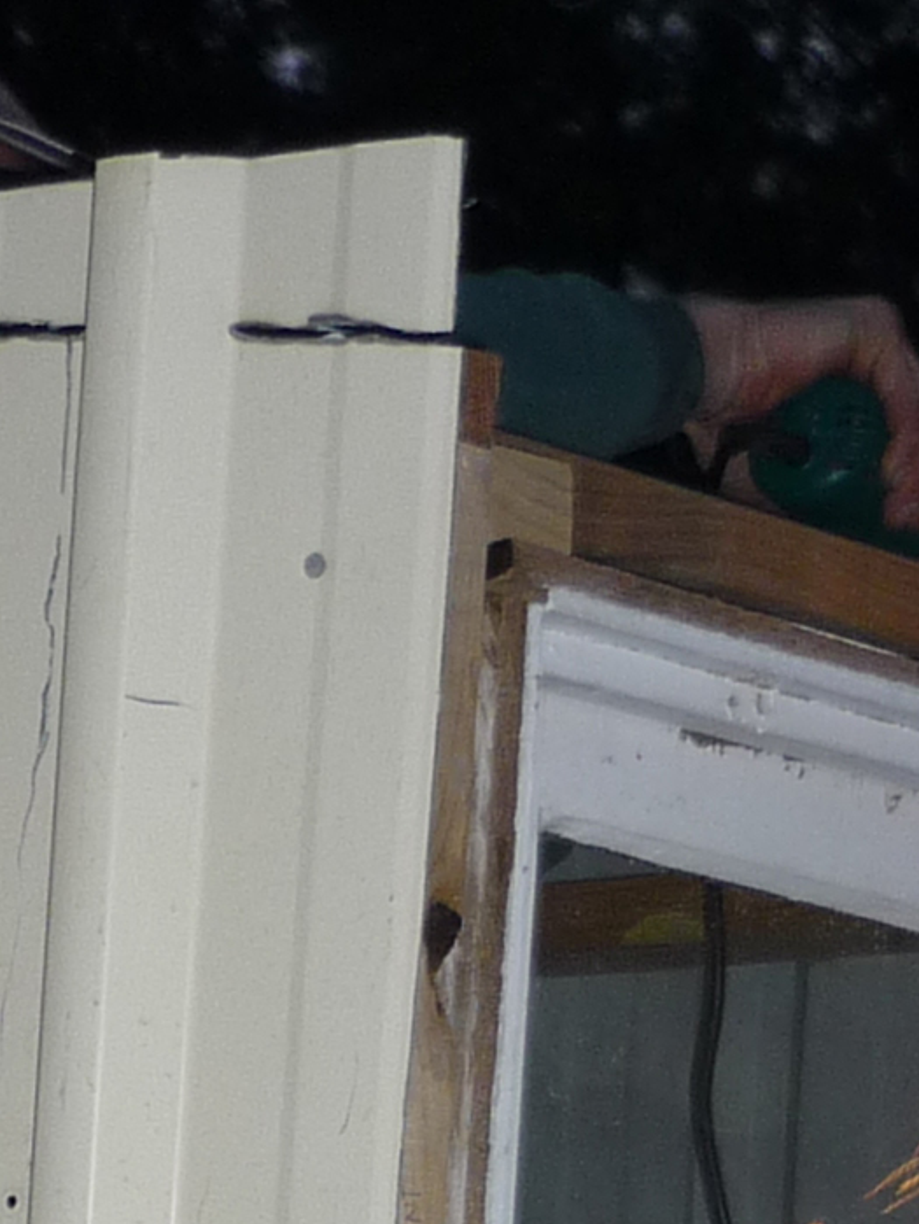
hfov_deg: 9.6
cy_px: 1945
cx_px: -42
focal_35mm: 154
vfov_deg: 12.1
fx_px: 5446
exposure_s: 1/30
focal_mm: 5.5
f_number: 2.8
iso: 100
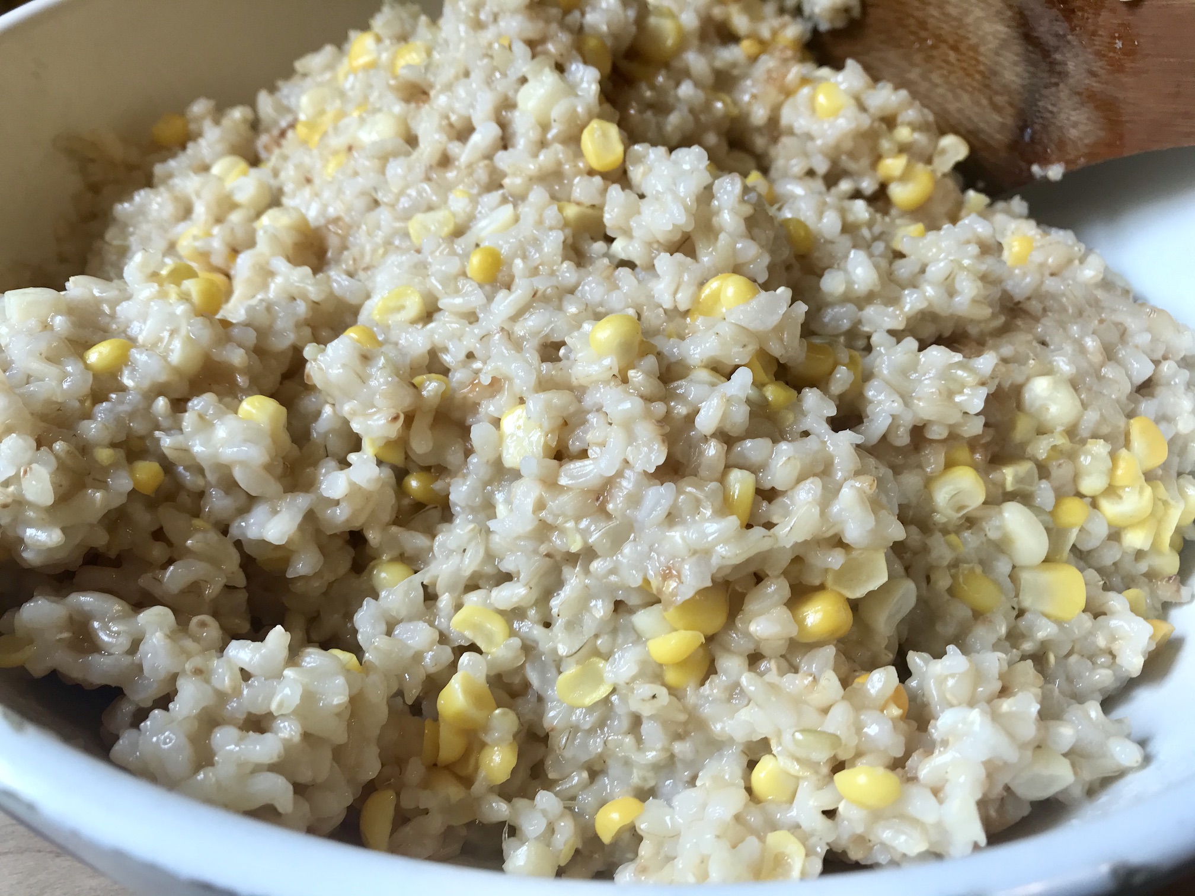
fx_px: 967
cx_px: 598
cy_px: 448
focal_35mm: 28
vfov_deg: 49.7
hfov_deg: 63.4
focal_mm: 3.99
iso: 25
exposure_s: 1/60
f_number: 1.8
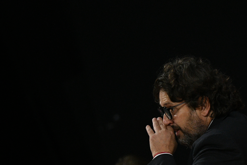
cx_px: 124
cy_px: 82
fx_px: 3431
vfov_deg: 2.8
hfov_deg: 4.1
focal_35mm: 500
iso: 3200
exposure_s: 1/1600
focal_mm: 500
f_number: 5.6
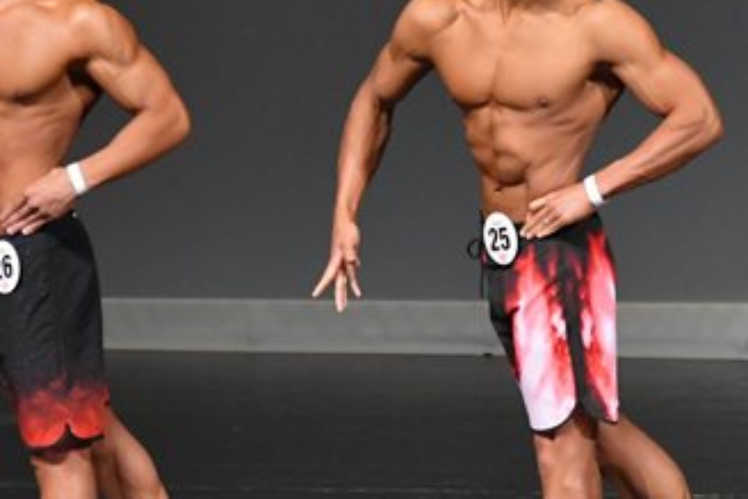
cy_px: 248
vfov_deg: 1.9
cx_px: 555
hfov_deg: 2.9
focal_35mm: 708
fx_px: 14716
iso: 4000
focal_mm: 200
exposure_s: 1/400
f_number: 5.6
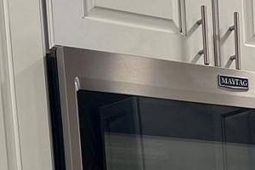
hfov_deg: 13.2
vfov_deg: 8.3
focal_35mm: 144
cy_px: 475
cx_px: 424
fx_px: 1020
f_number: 1.6
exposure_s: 1/60
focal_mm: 5.1
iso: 64
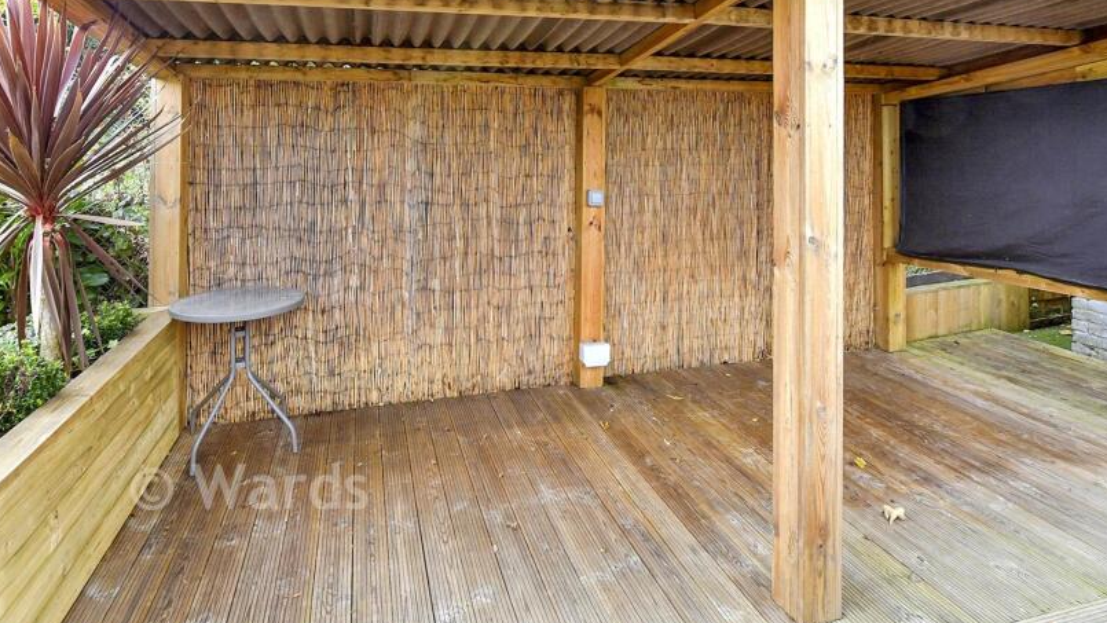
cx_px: 587
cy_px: 166
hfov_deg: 86.5
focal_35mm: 20
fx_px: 587
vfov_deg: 53.7
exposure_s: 1/50
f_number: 6.3
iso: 160
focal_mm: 10
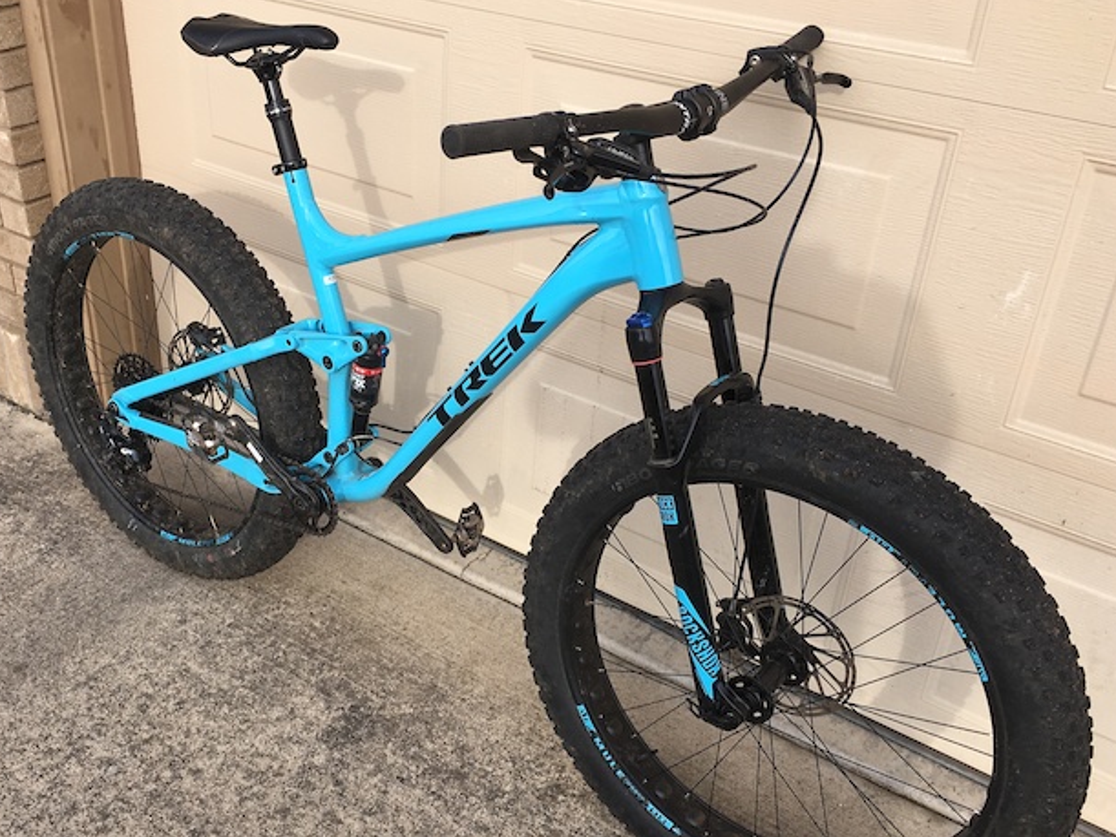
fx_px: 1225
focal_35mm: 38
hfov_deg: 48.7
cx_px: 440
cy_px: 481
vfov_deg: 37.6
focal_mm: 4.15
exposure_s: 1/490
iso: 25
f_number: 2.2
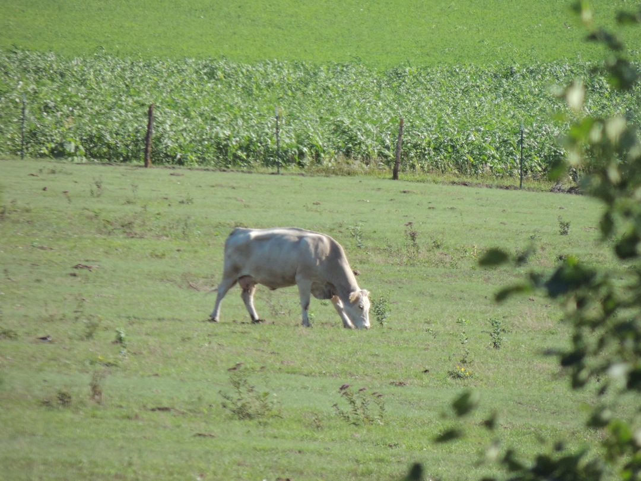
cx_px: 320
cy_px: 240
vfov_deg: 1.5
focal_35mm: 1000
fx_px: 18517
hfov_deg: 2.0
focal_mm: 180
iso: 400
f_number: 5.9
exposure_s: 1/500
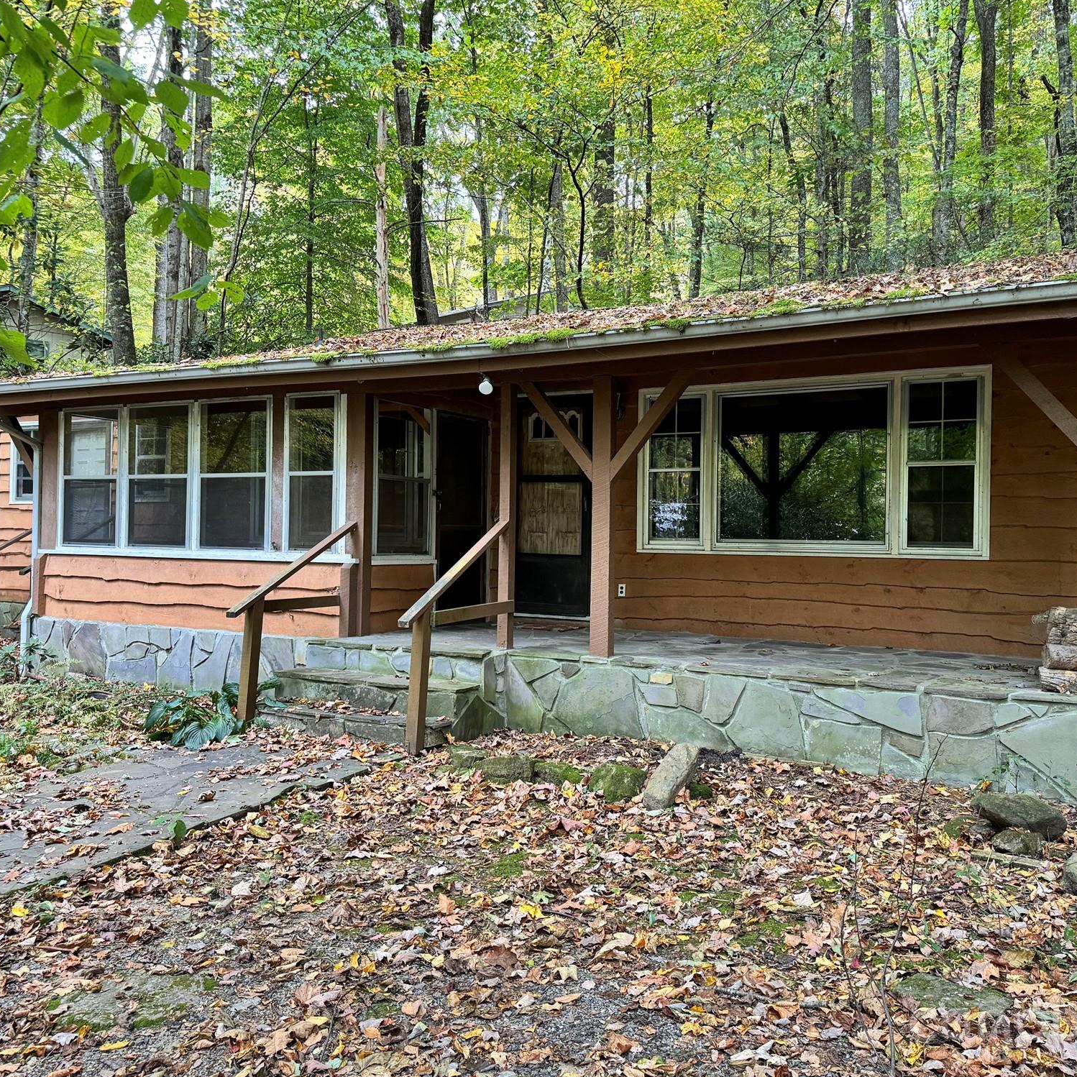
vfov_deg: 55.6
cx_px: 580
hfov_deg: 55.6
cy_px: 535
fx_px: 1021
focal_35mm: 29
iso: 200
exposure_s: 1/86
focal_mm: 6.76
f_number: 1.78
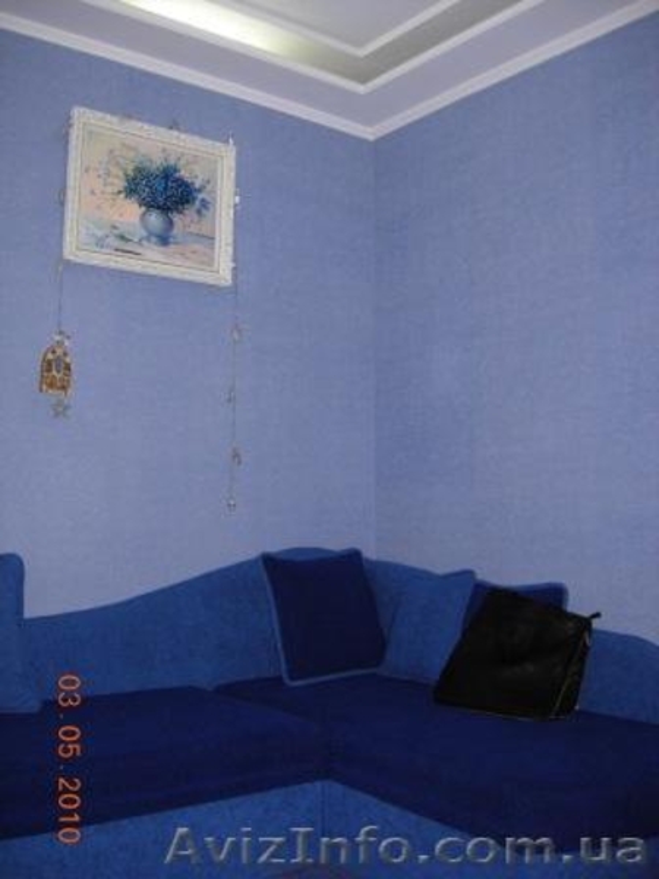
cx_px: 330
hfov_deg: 39.7
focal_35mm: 36
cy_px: 440
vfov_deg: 51.4
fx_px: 914
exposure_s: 1/148
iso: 163
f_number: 2.7
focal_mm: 7.5
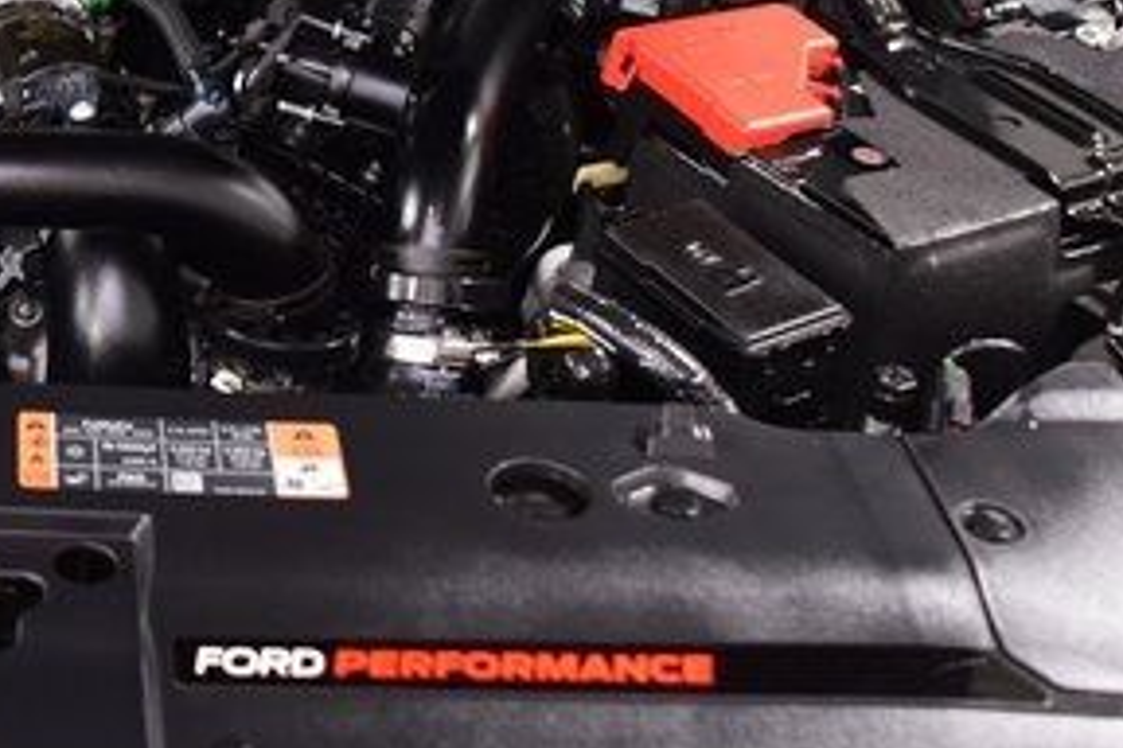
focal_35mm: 80
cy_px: 127
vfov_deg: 16.9
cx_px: -113
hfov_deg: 23.8
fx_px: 2495
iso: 1600
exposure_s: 1/50
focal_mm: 24
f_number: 2.8
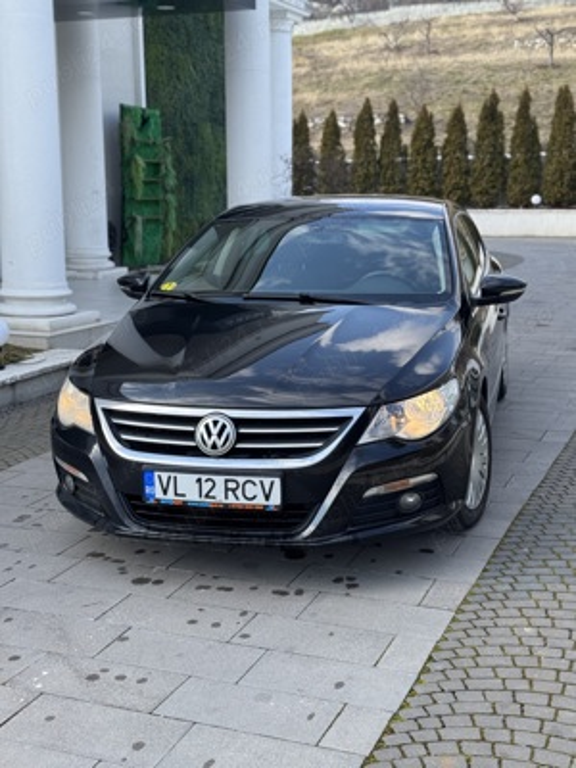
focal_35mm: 48
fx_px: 1065
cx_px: 288
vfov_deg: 39.7
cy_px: 384
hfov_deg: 30.3
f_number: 1.78
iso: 64
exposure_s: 1/1043
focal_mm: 6.76
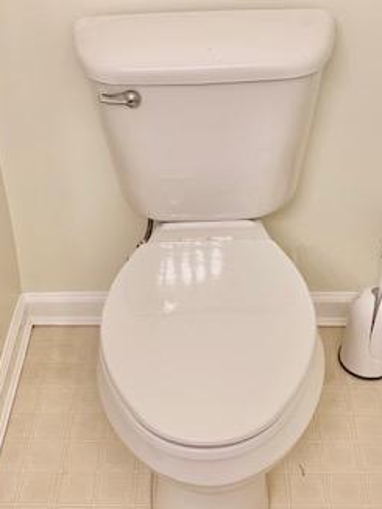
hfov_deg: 28.6
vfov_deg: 37.4
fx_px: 749
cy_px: 223
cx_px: 209
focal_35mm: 51
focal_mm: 4.25
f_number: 1.8
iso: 50
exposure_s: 1/60
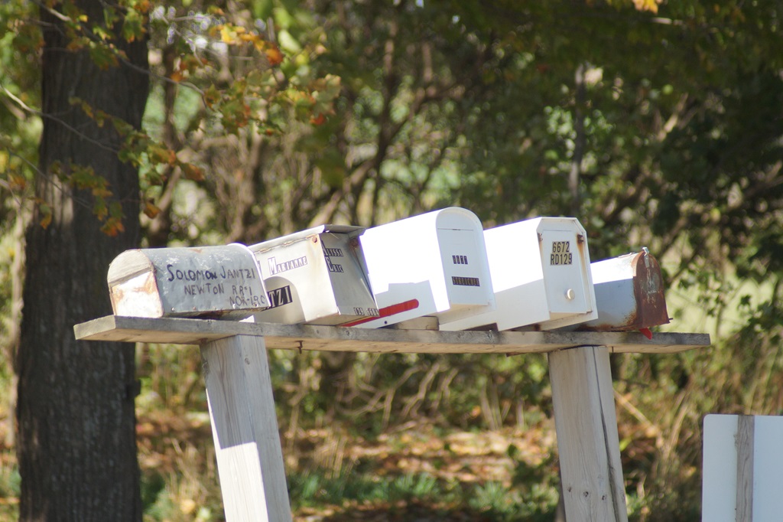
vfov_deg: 3.1
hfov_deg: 4.6
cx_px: 392
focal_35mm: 450
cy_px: 261
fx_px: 9784
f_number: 5.6
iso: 400
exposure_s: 1/500
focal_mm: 300
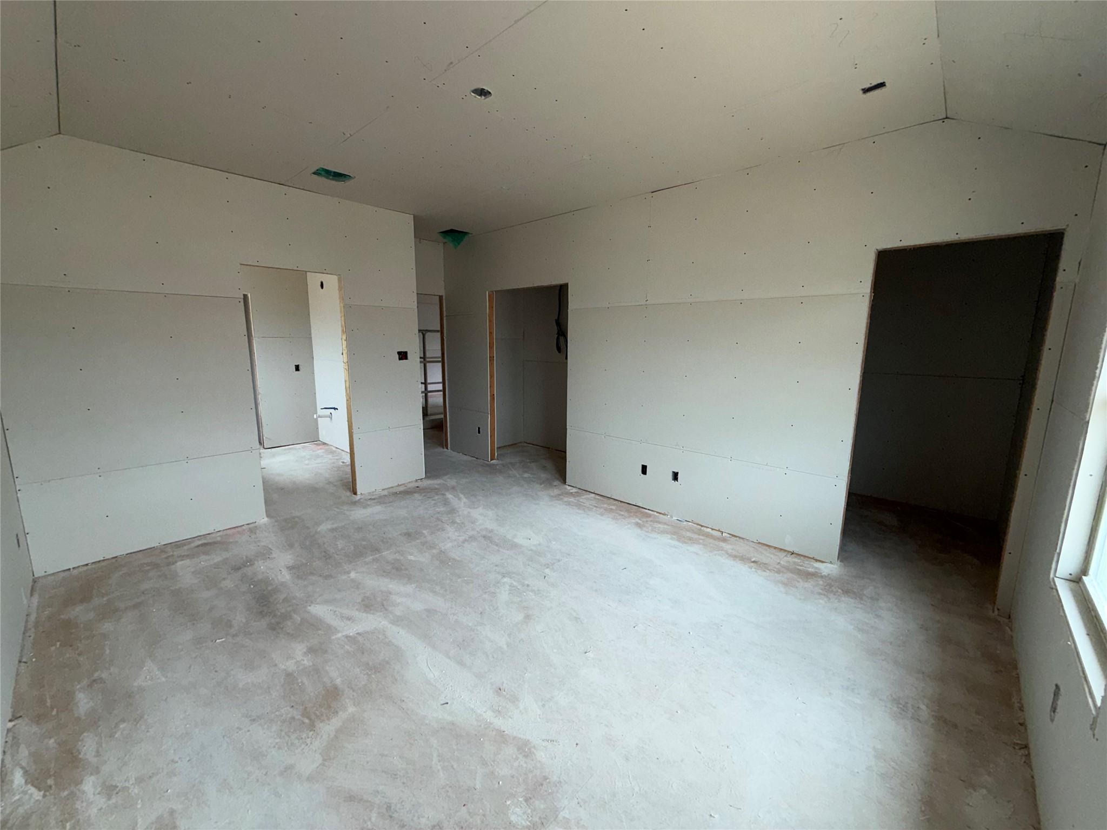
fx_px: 448
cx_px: 554
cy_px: 415
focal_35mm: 14
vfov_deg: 85.7
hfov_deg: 102.1
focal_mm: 2.22
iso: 50
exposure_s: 1/121
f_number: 2.2
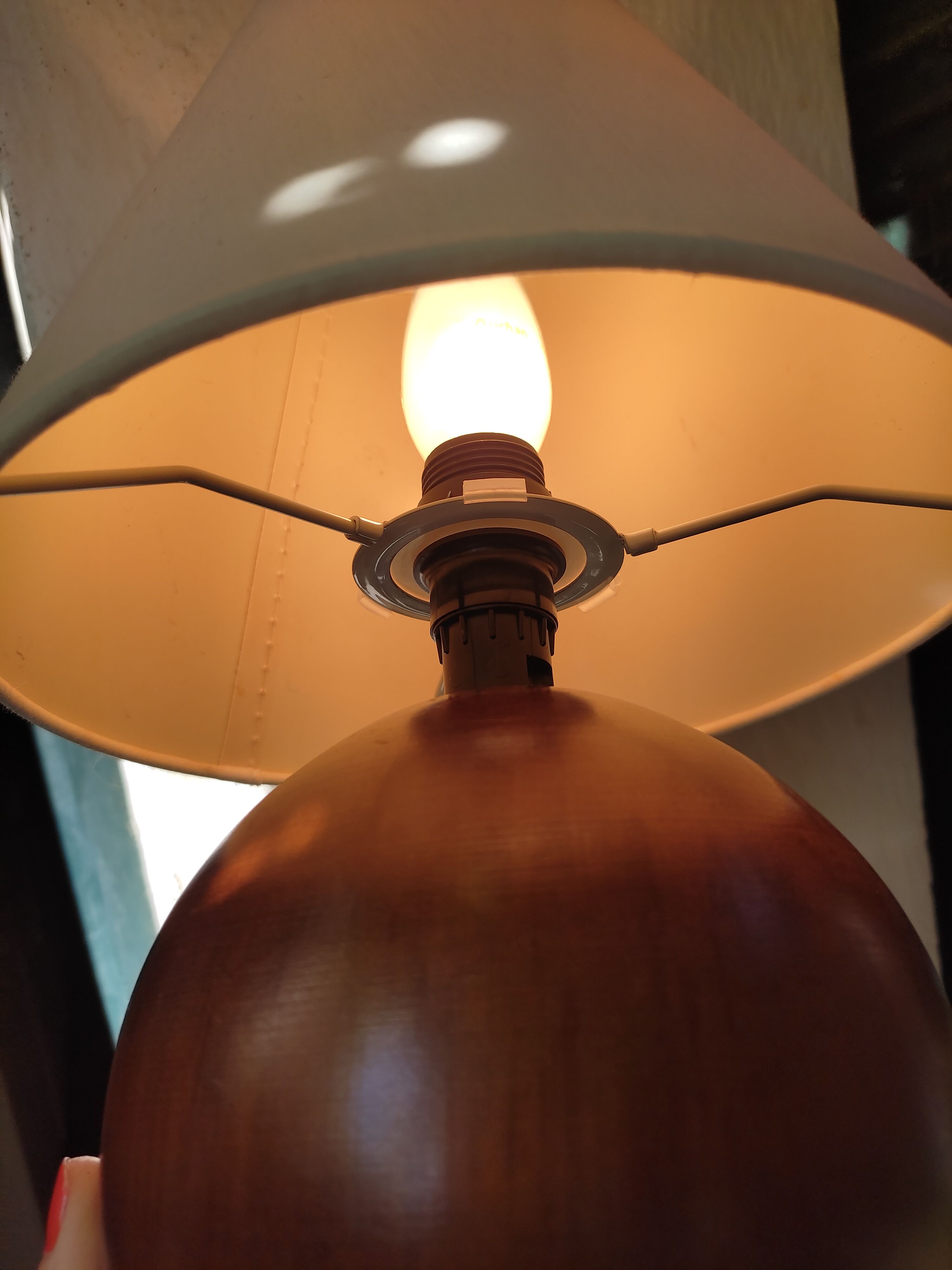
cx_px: 476
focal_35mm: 26
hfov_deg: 53.1
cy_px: 635
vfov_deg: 67.3
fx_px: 953
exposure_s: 1/716
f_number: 1.79
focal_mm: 4.74
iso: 100
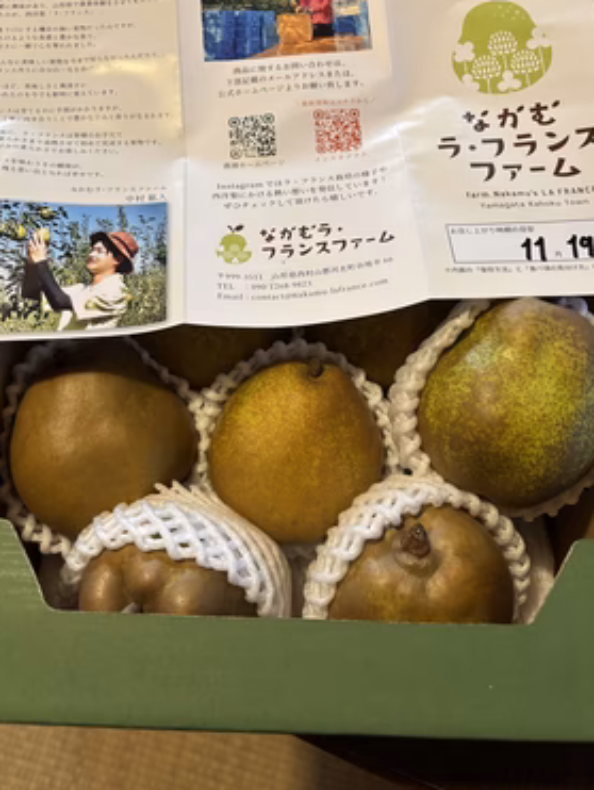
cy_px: 377
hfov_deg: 49.8
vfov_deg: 63.4
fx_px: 640
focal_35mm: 28
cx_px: 304
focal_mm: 5.96
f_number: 1.6
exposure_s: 1/60
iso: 320
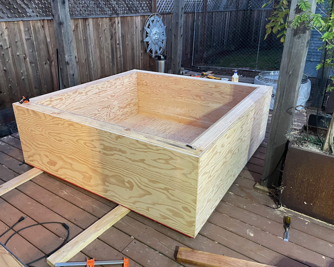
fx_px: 277
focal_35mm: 28
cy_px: 135
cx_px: 154
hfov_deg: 62.1
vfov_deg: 51.5
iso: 400
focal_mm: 4.2
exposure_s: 1/40
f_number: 1.6
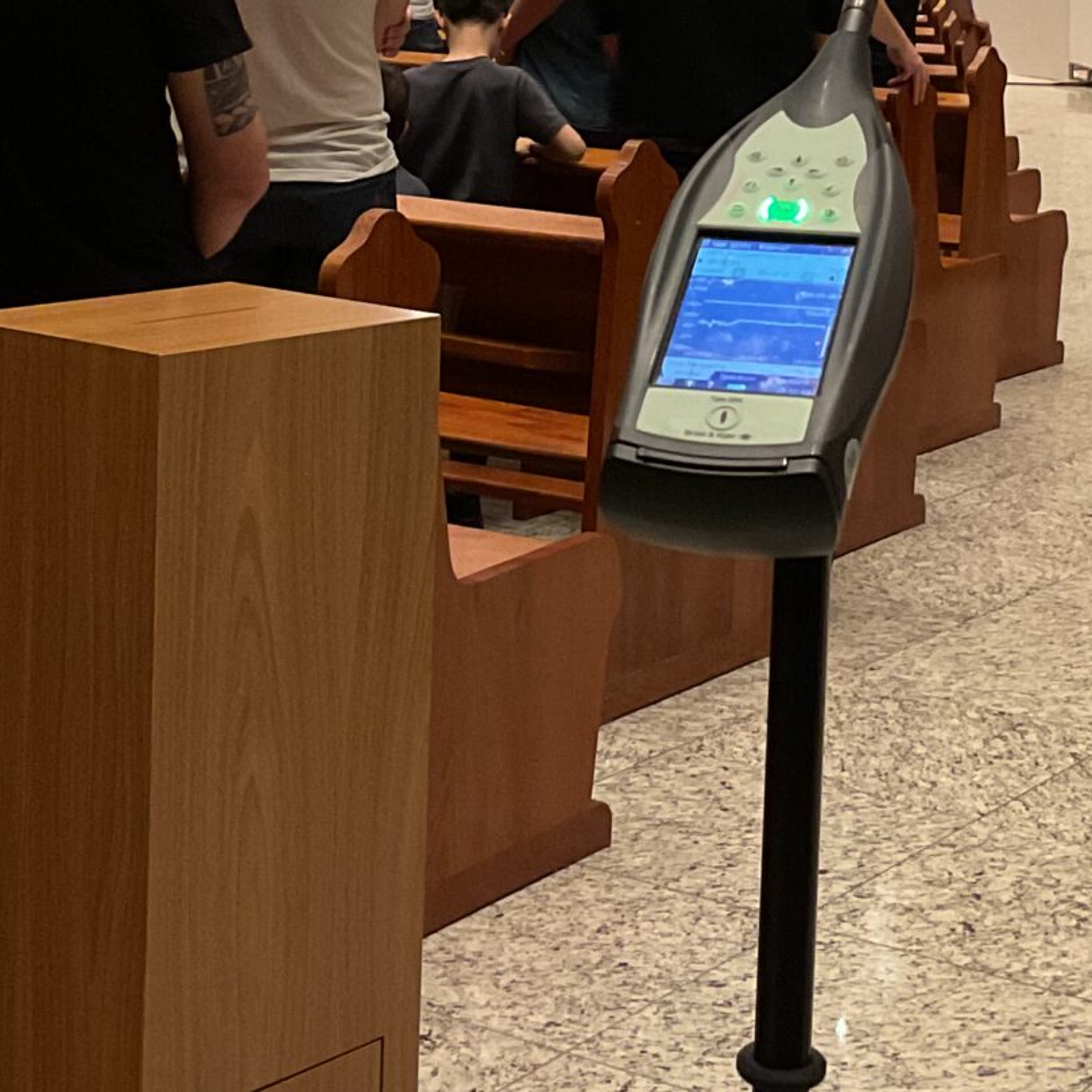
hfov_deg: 21.4
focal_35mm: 81
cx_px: 655
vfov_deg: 21.0
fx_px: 2891
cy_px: 121
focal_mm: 3
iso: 200
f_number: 1.8
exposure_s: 1/40
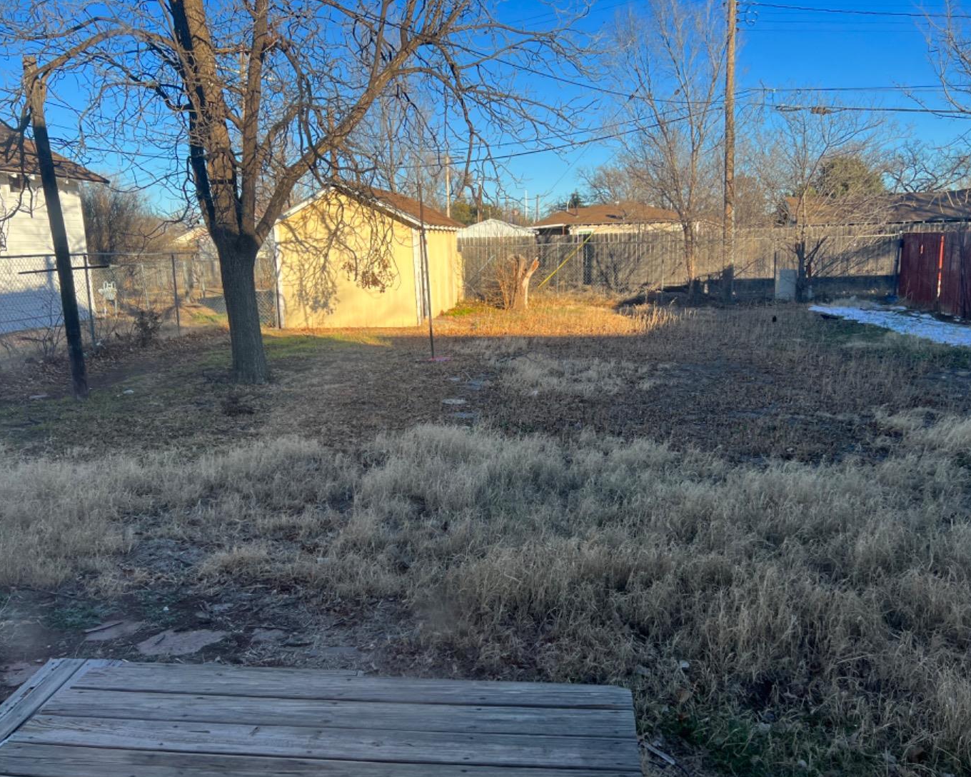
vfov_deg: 51.5
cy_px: 397
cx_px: 476
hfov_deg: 62.2
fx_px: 805
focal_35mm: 28
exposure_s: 1/1159
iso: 50
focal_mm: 5.7
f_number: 1.5
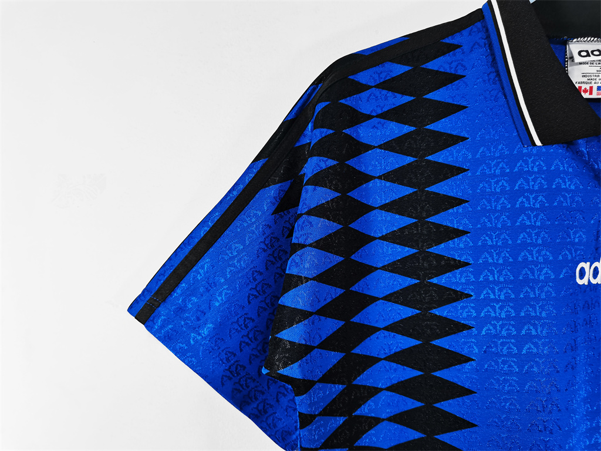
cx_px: 300
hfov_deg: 67.3
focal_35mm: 26
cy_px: 226
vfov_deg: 53.1
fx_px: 451
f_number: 1.8
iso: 125
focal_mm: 5.58
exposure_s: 1/100
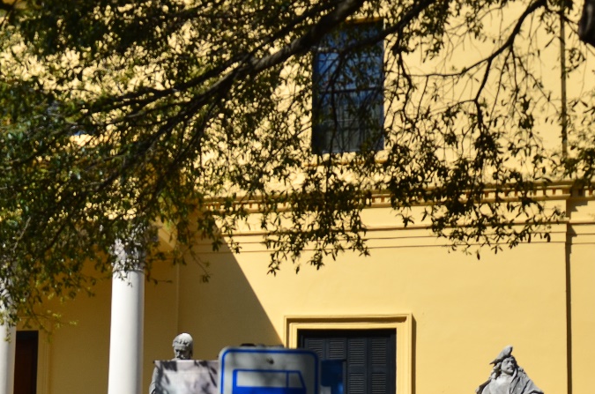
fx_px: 1056
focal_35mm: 64
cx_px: 69
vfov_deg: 20.7
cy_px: 350
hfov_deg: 30.2
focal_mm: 18
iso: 200
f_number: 3.5
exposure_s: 1/2500
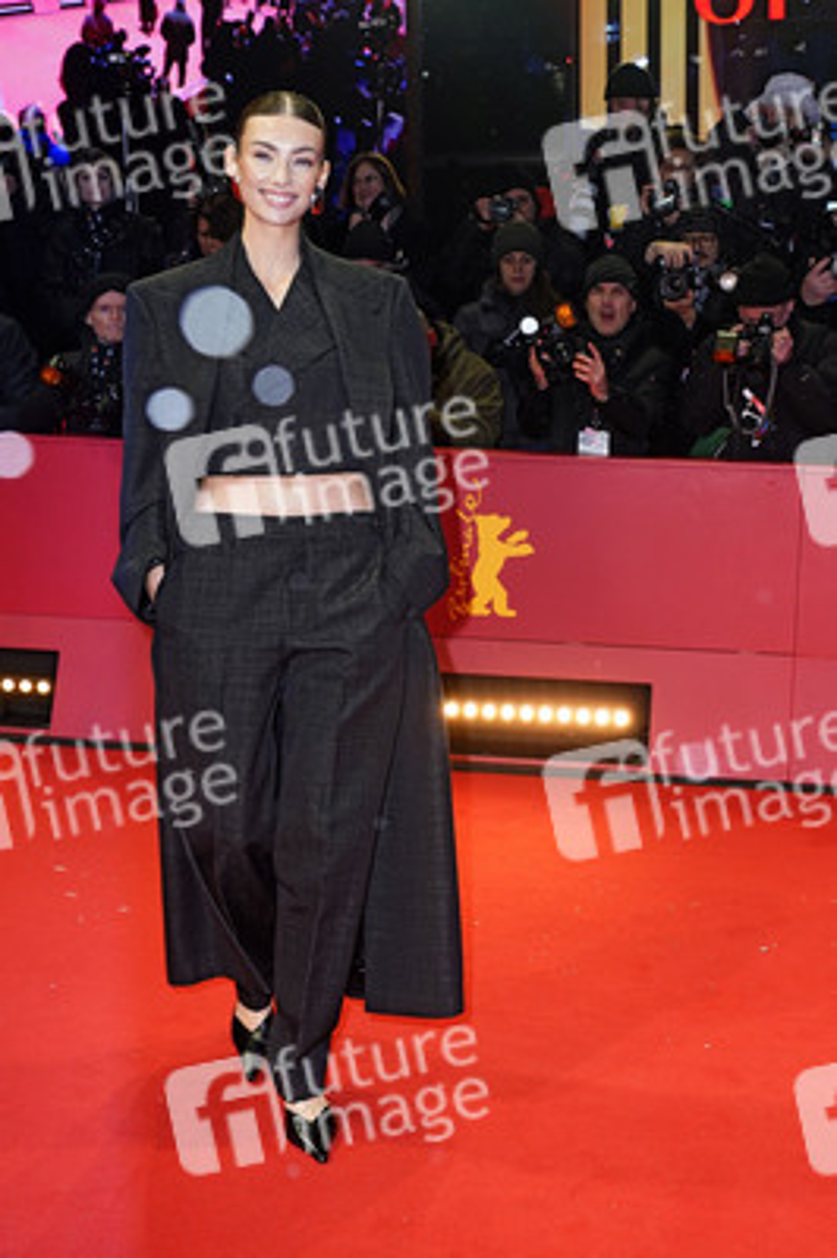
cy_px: 629
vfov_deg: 45.5
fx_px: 1502
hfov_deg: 31.1
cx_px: 418
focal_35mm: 43
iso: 1600
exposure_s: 1/160
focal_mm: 43
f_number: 5.6
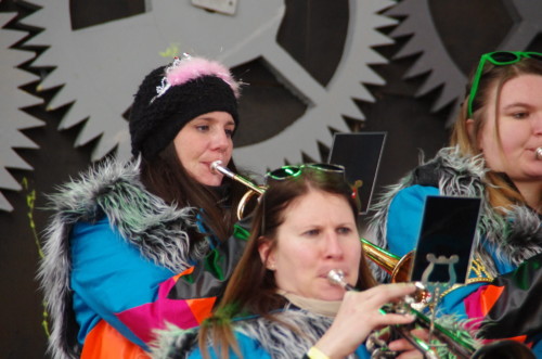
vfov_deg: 4.6
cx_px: 271
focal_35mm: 300
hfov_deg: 6.9
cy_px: 180
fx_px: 4507
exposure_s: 1/200
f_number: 6.3
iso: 3200
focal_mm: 200
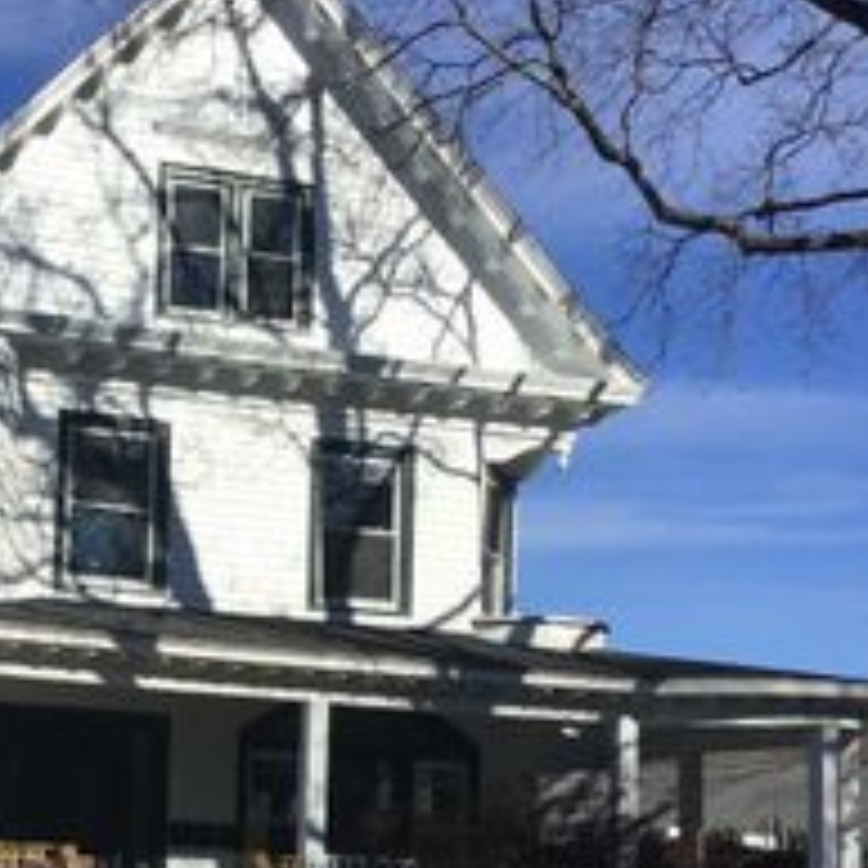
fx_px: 2014
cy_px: 722
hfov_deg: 23.4
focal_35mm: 71
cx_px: 27
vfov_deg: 23.9
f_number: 2.4
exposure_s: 1/1852
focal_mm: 3.3
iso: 25
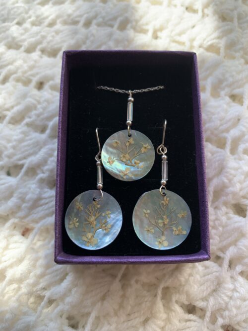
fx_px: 248
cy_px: 166
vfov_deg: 67.3
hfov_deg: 53.1
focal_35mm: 26
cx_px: 124
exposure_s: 1/452
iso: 25
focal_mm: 4.25
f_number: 1.8
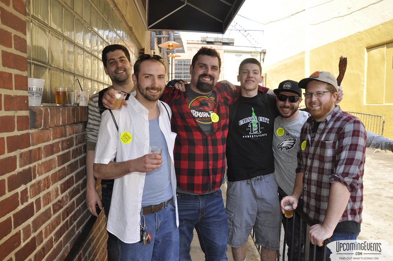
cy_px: 130
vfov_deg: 47.8
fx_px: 294
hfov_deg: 67.4
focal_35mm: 27
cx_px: 196
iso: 400
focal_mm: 18
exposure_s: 1/200
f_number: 8
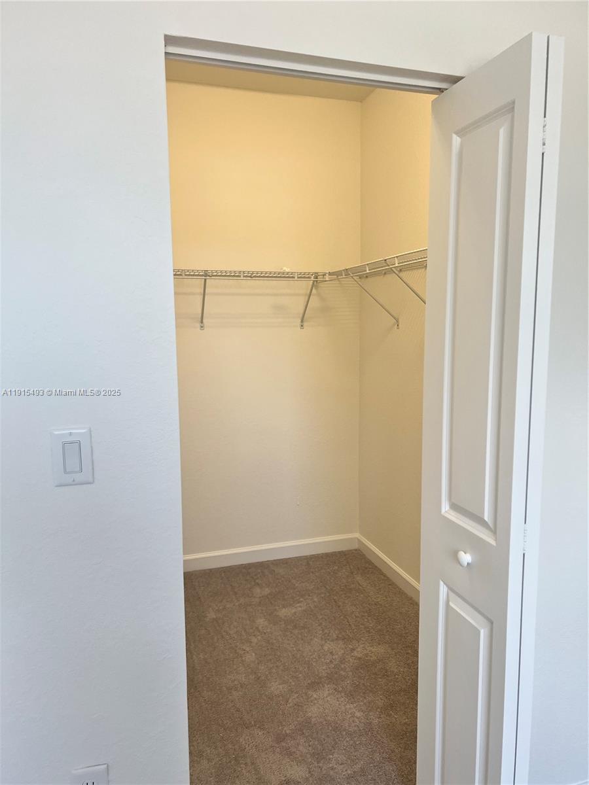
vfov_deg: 67.3
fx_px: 590
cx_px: 294
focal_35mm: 26
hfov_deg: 53.1
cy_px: 392
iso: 64
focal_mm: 5.7
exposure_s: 1/155
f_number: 1.5
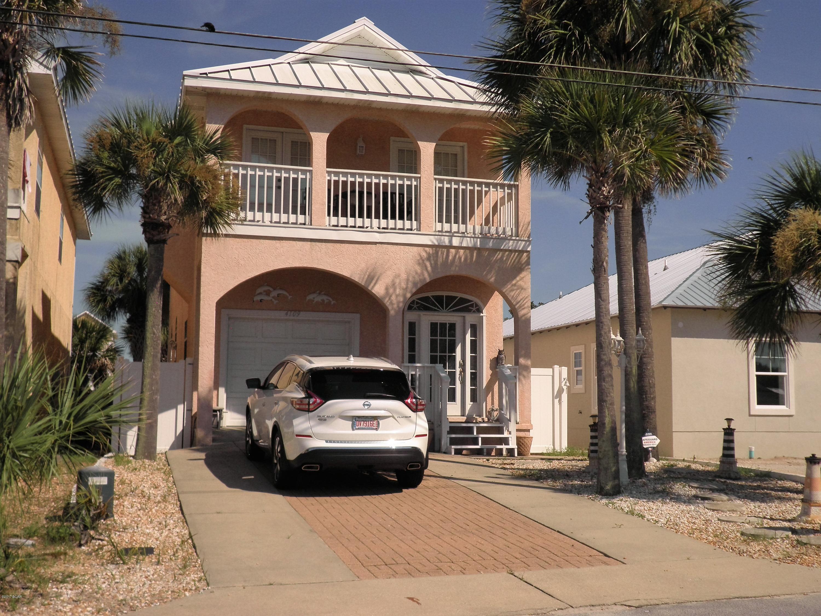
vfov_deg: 32.2
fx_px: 1067
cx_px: 410
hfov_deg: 42.1
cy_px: 308
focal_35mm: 45
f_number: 11.1
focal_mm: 8.2
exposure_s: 1/200
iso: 64
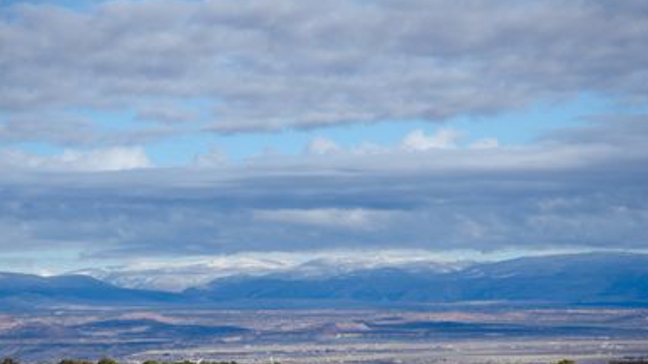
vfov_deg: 6.5
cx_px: 348
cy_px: 234
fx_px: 3187
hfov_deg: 11.6
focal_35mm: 186
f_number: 8
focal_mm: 105
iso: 100
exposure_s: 1/640
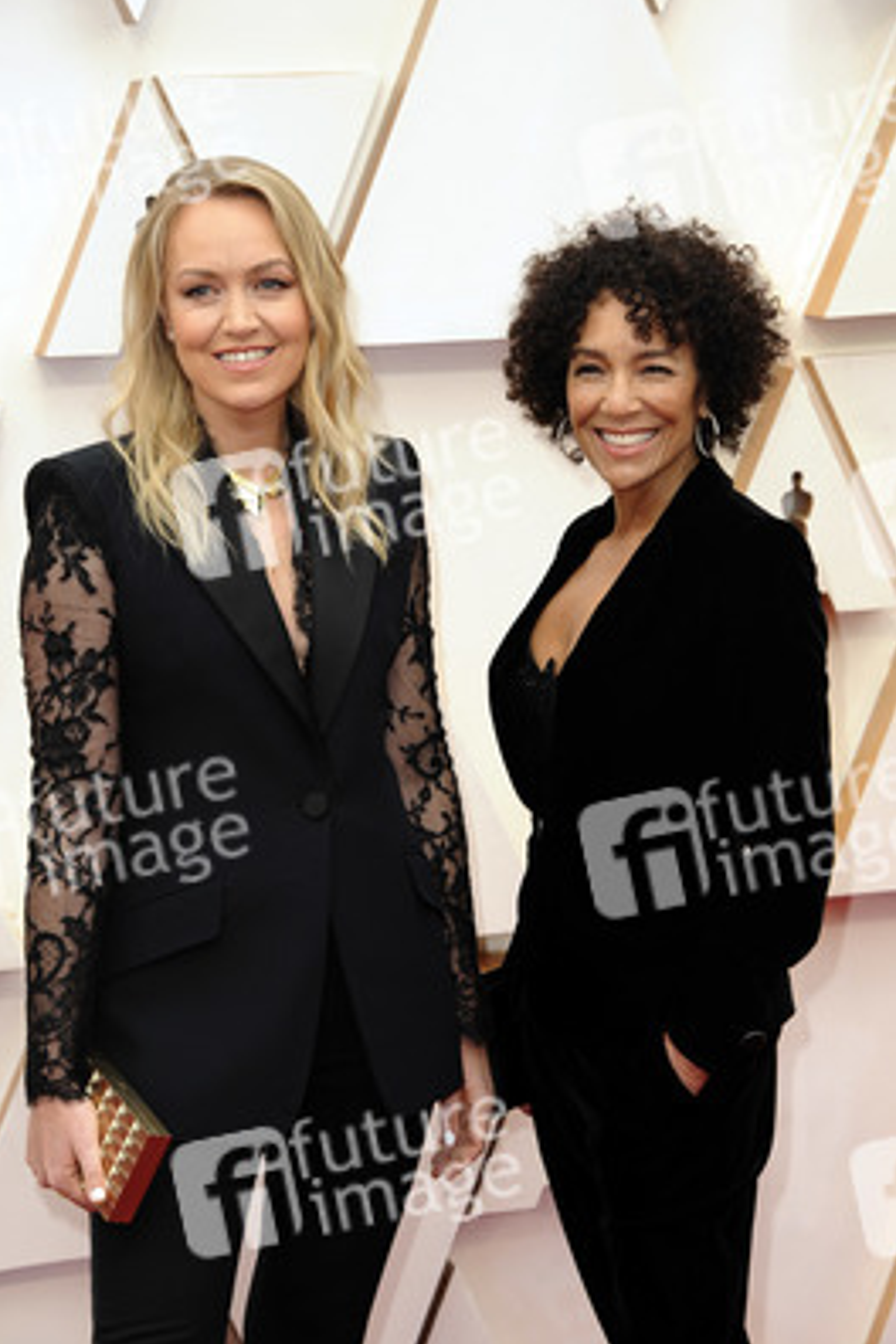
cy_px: 669
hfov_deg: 13.8
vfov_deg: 20.6
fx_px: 3696
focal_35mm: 99
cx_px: 446
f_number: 6.3
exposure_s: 1/200
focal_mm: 98
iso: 800
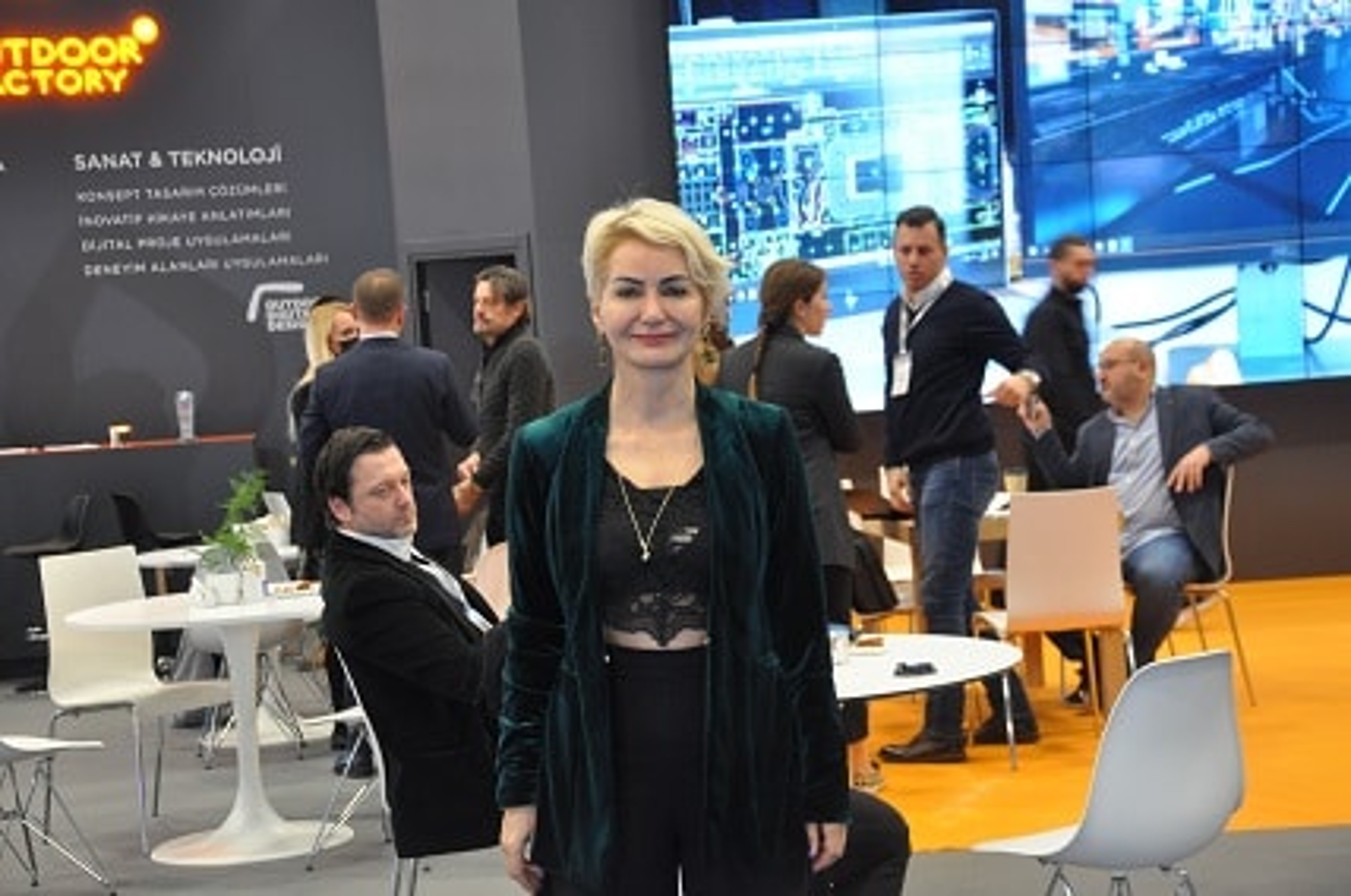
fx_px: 2698
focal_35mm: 72
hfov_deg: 28.1
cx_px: 676
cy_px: 448
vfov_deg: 18.9
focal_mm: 48
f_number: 4.8
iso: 1000
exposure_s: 1/30
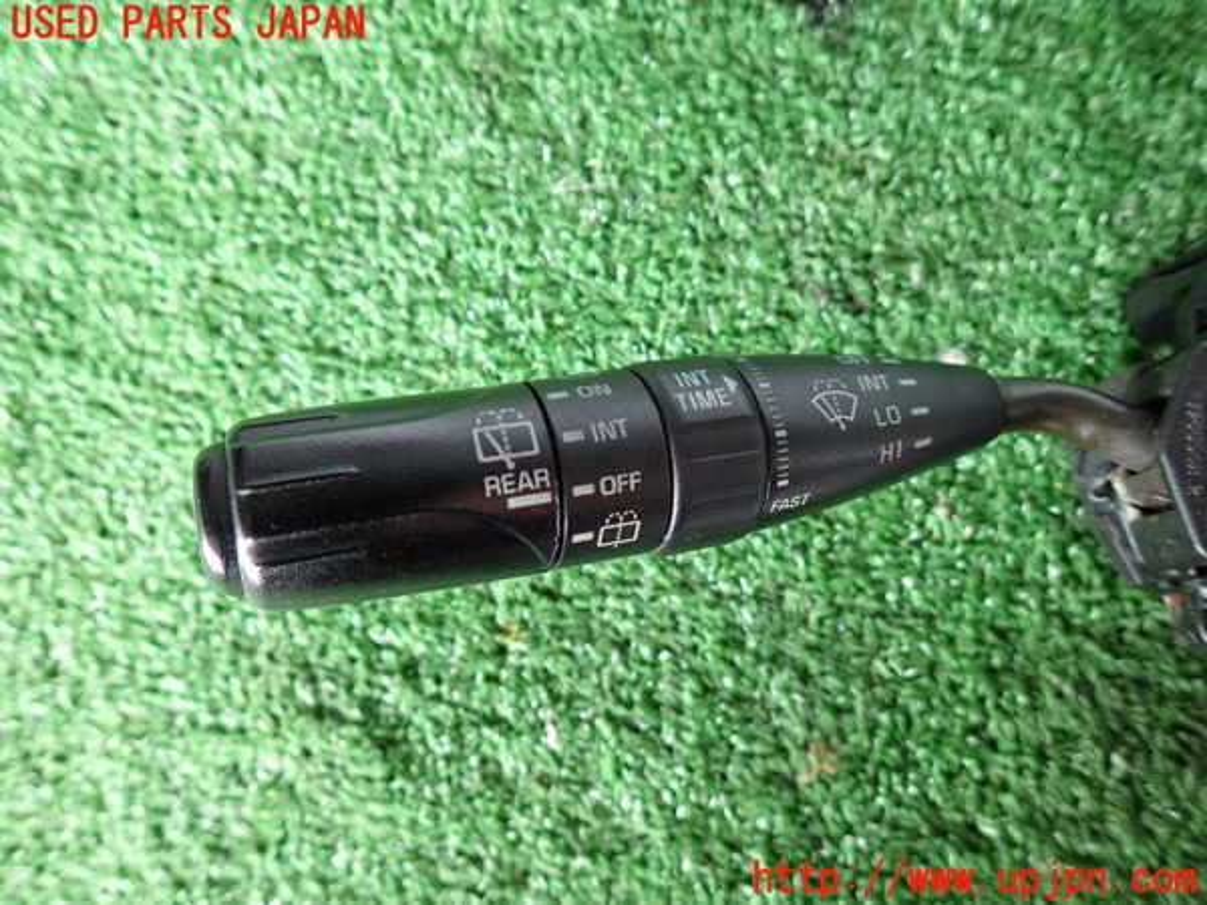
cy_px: 452
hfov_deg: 69.4
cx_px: 604
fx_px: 872
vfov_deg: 54.9
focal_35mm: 25
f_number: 2
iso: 200
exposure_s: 1/30
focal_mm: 4.5
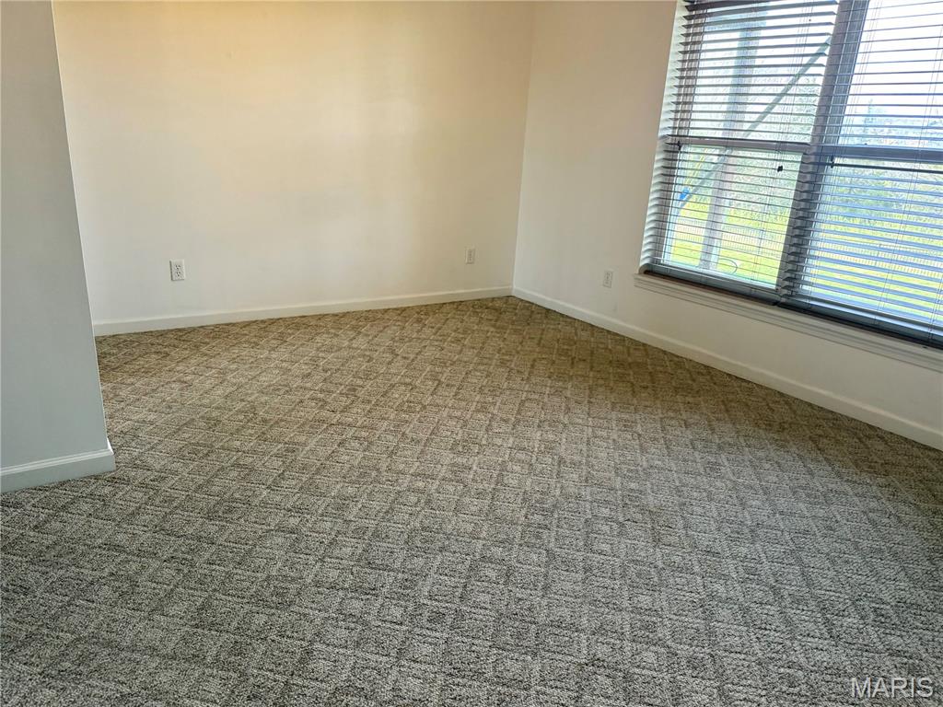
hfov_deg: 71.6
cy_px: 354
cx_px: 472
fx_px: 654
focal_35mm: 24
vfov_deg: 56.8
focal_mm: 6.76
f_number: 1.78
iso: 160
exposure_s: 1/227
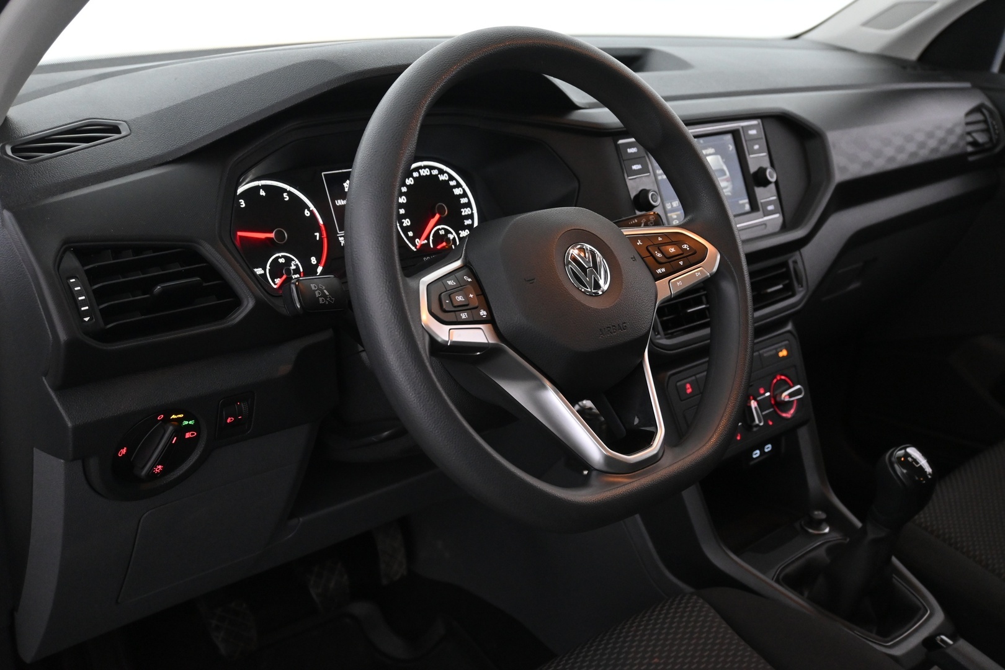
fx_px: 1005
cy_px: 335
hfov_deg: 53.1
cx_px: 502
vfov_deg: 36.9
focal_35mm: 36
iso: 2500
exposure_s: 1/40
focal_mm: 24
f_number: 4.2
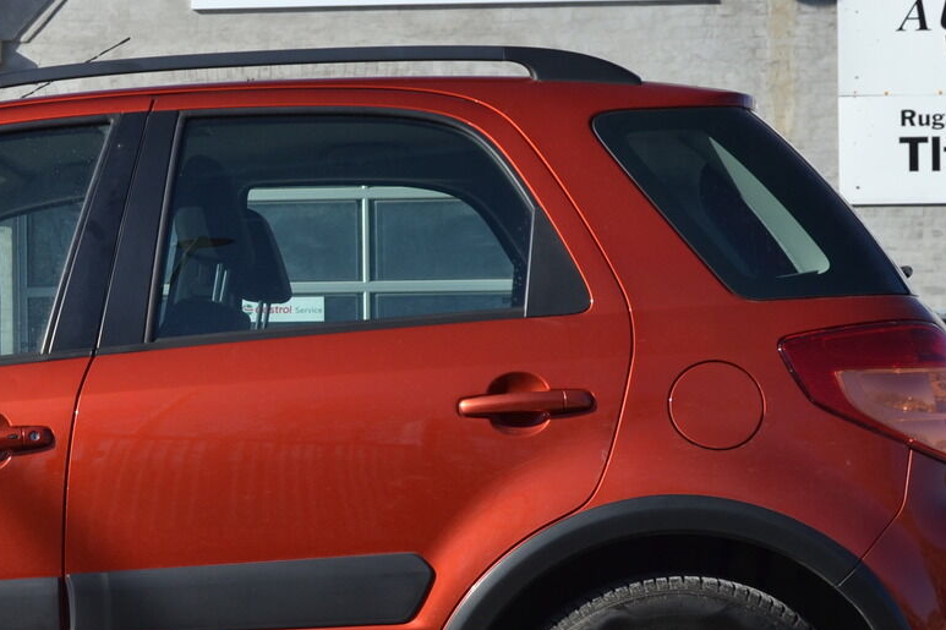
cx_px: 42
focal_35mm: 82
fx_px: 2154
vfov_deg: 16.6
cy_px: 480
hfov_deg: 23.9
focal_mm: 22
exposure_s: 1/250
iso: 100
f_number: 8
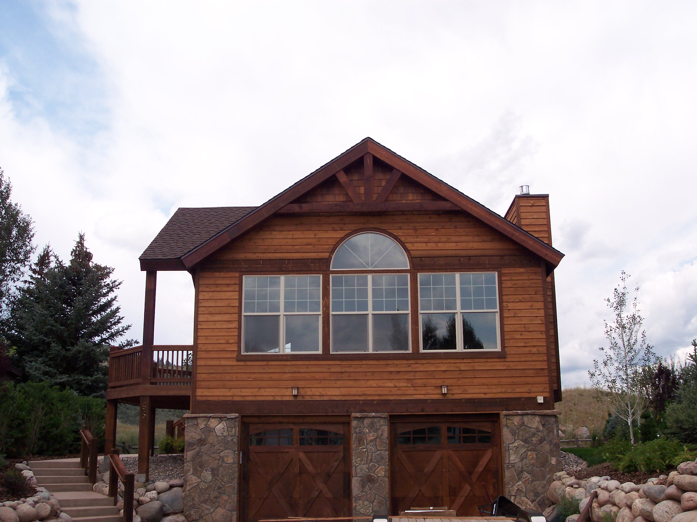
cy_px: 261
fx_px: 765
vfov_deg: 37.7
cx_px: 348
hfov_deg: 49.0
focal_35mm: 38
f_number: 4.8
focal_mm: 8
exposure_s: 1/700
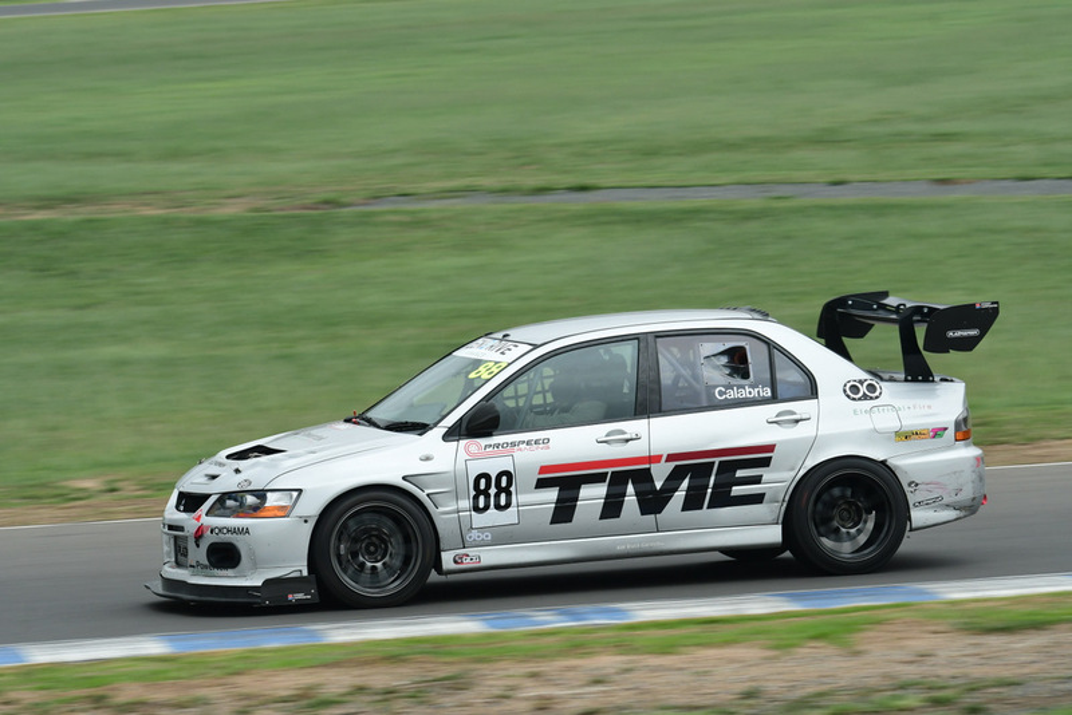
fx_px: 6032
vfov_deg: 6.8
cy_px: 358
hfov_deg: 10.2
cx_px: 536
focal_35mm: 202
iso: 800
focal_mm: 135
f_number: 11
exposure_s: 1/250
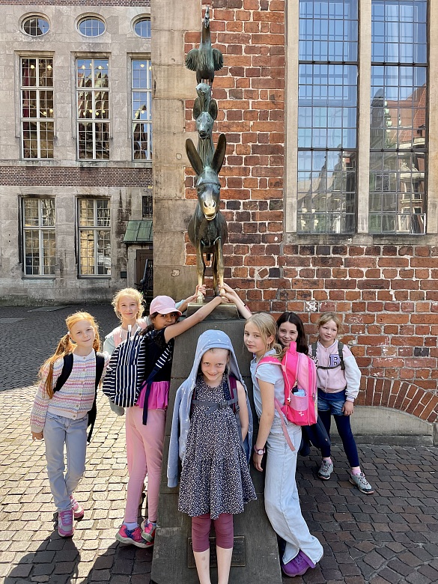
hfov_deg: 53.1
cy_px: 292
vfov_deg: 67.3
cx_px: 219
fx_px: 439
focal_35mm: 26
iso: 32
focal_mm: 4.2
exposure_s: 1/383
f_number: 1.6
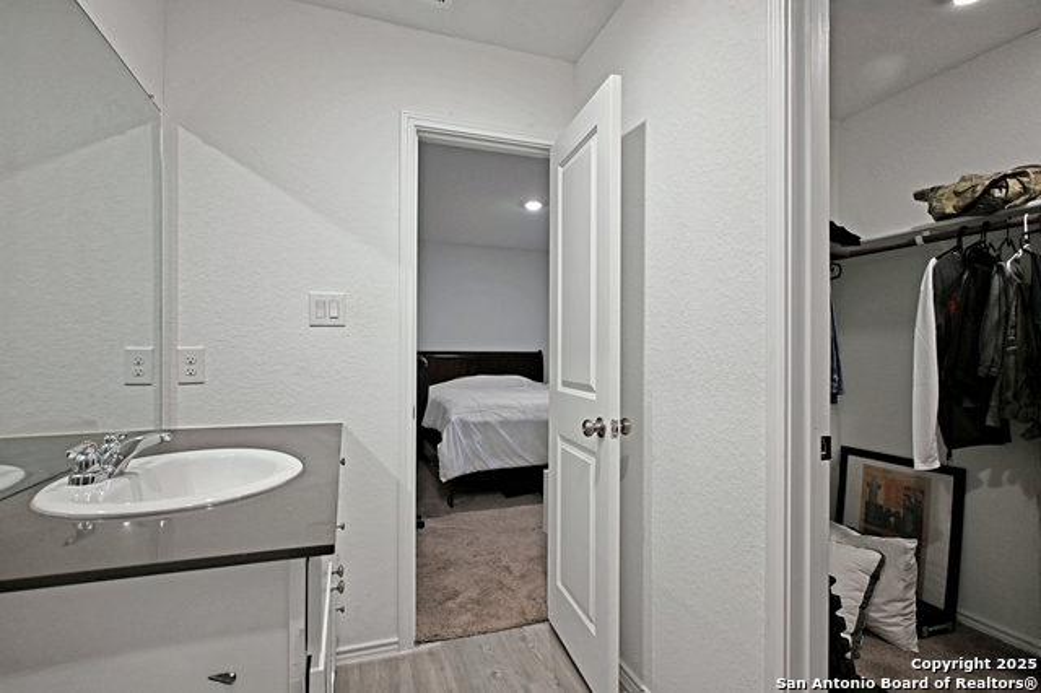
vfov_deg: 67.3
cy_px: 346
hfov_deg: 90.0
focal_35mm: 18
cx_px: 520
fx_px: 520
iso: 100
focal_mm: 12
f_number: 3.5
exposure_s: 1/20
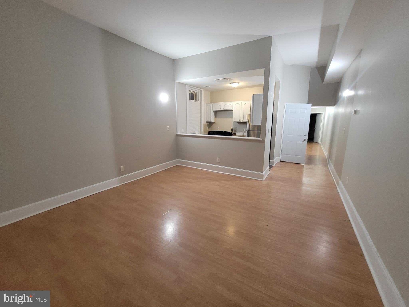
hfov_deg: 106.2
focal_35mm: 13
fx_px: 154
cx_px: 204
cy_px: 154
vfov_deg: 89.9
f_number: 2.2
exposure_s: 1/30
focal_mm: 2.2
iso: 400
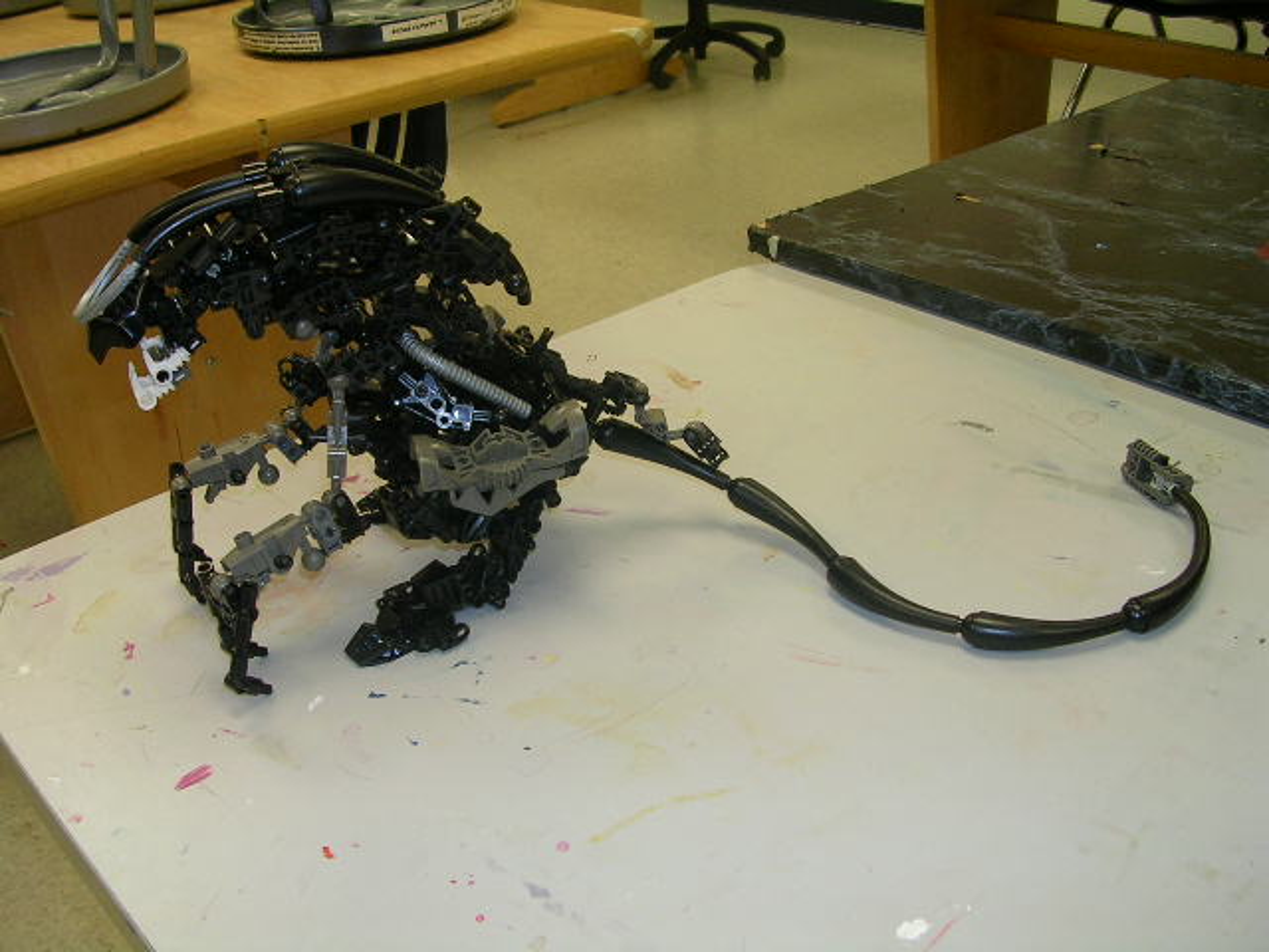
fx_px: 1393
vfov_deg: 37.7
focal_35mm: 38
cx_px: 634
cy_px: 476
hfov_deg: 49.0
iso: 50
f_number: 2.8
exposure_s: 1/30
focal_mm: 5.8
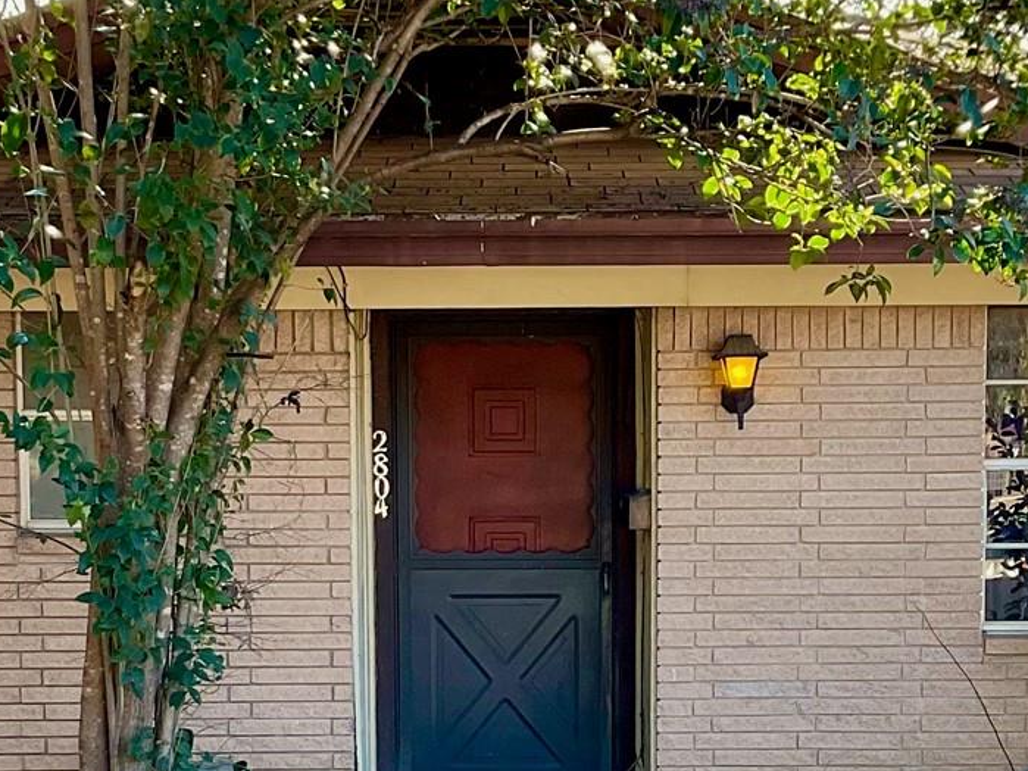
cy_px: 668
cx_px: 522
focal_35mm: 85
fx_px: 2524
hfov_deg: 23.0
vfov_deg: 17.2
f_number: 1.8
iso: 16
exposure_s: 1/223
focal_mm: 3
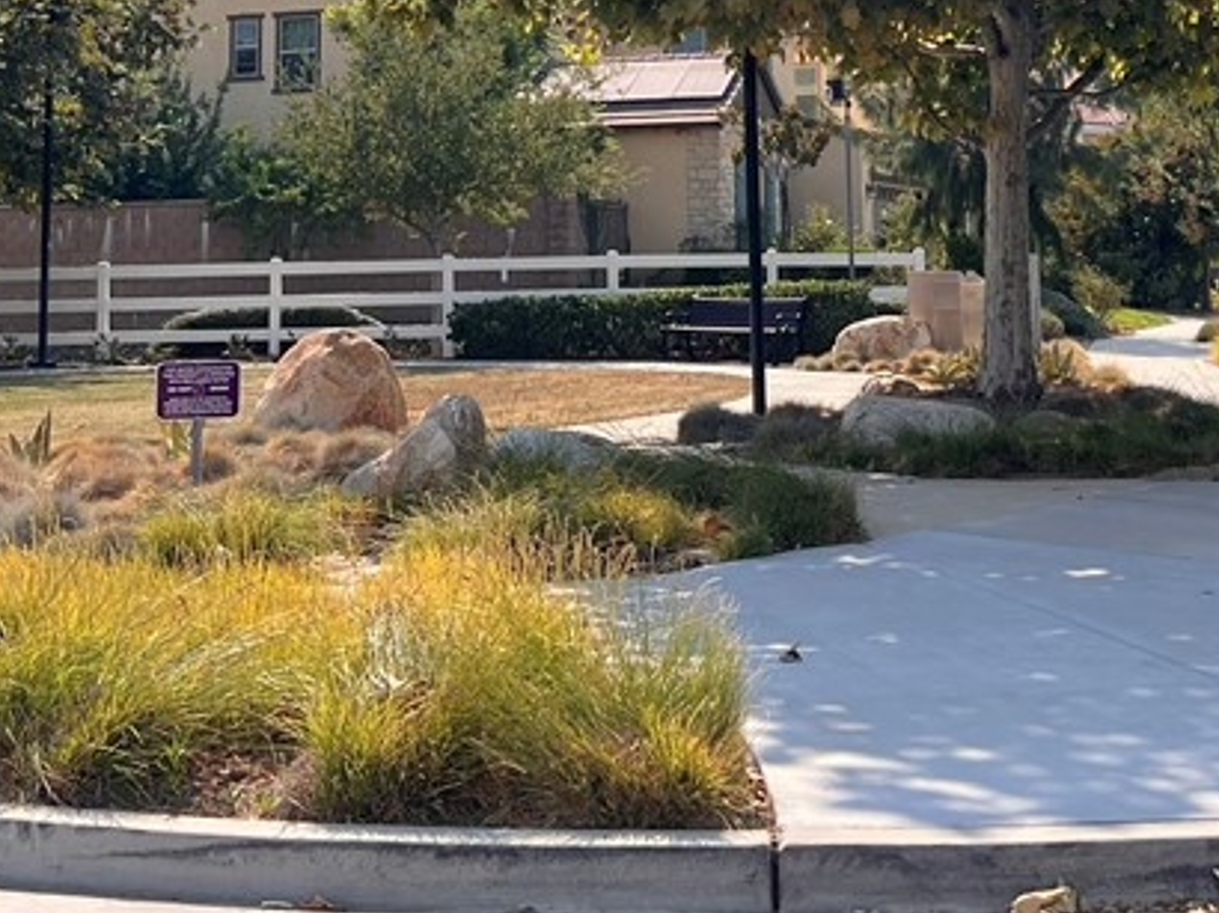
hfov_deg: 29.8
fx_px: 2288
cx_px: 577
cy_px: -86
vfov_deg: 21.4
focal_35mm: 65
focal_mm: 5.7
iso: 50
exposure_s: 1/4274
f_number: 1.5
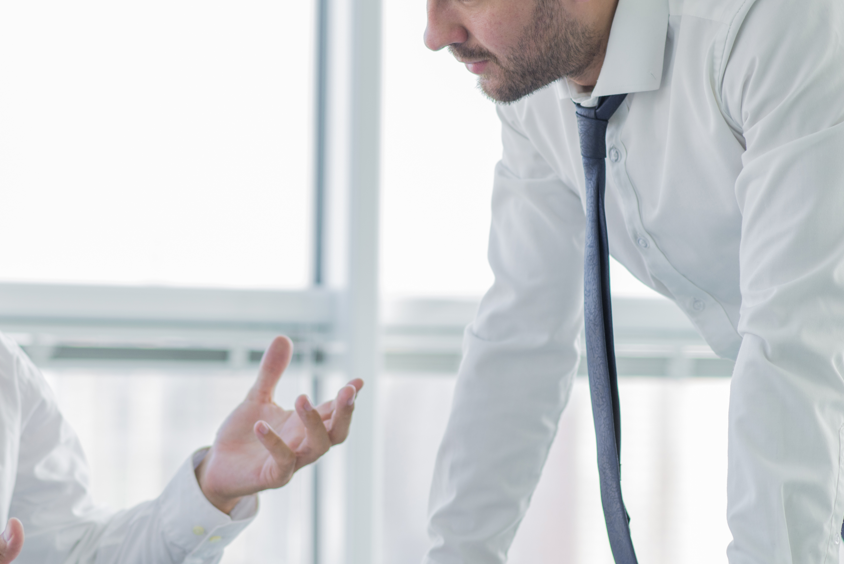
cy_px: 257
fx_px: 3635
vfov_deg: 8.9
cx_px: 350
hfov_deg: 13.2
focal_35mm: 155
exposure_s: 1/320
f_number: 2.8
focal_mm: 85
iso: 320
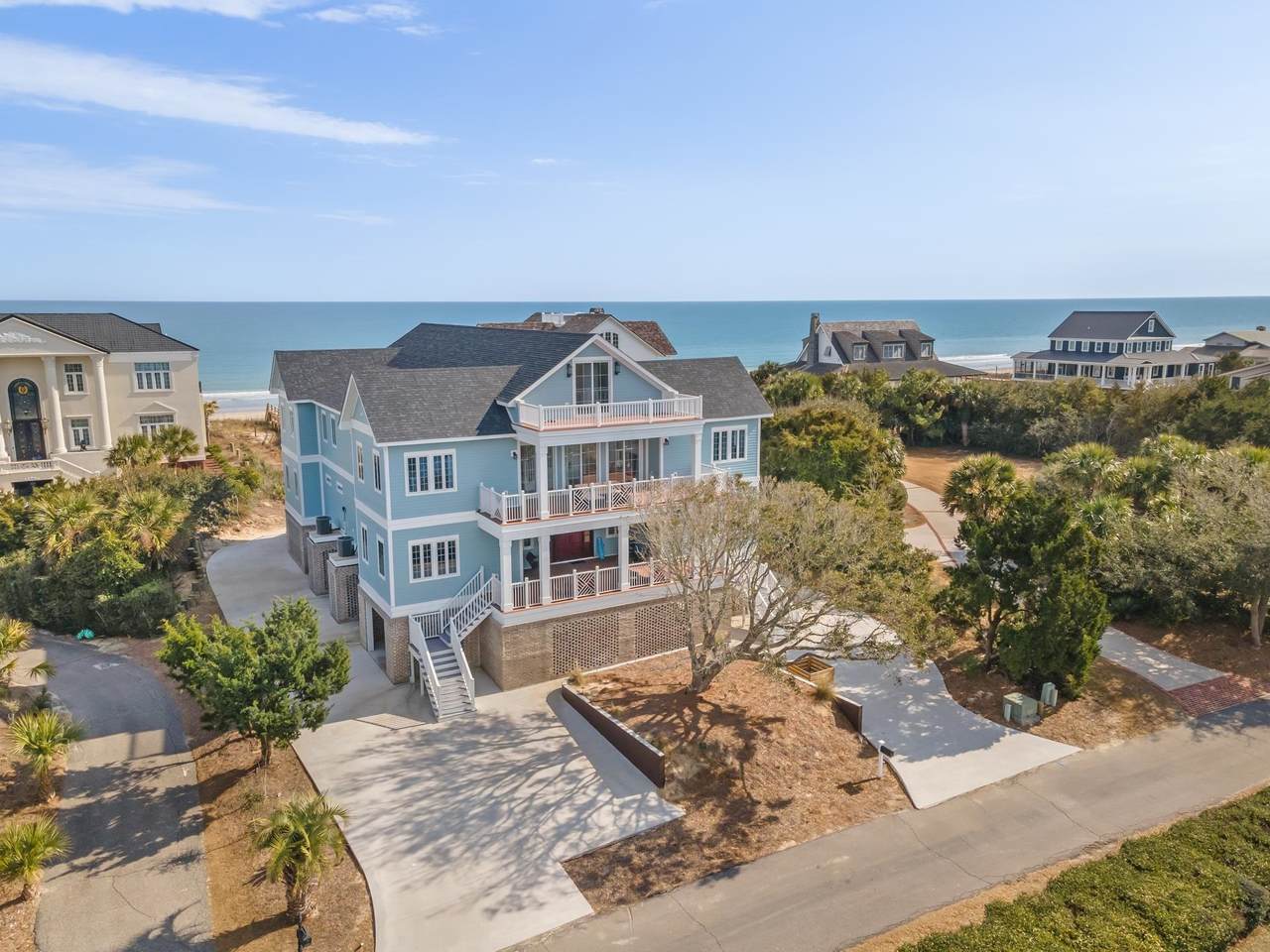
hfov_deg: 71.6
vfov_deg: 56.8
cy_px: 476
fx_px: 881
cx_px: 635
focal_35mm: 24
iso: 100
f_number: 2.8
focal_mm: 4.5
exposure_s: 1/800
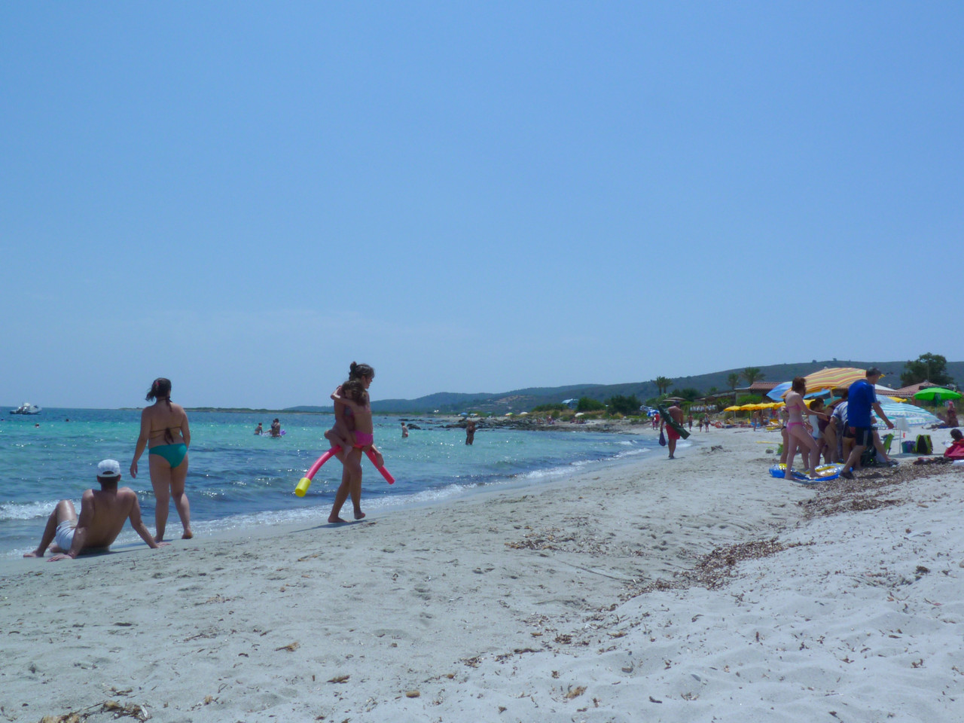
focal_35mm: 27
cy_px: 362
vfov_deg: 51.4
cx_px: 482
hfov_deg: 65.3
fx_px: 752
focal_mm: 4.8
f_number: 8
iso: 80
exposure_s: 1/500
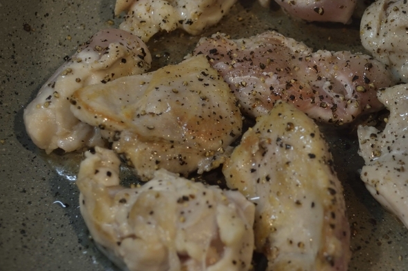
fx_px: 1029
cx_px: 271
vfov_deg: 15.0
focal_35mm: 91
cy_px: 108
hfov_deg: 22.3
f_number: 5
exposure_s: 1/40
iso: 640
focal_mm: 35
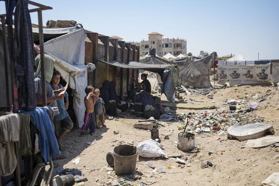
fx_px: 256
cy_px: 93
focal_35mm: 33
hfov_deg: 57.2
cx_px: 140
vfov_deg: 39.9
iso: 100
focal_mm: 33
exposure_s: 1/1600
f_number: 3.2
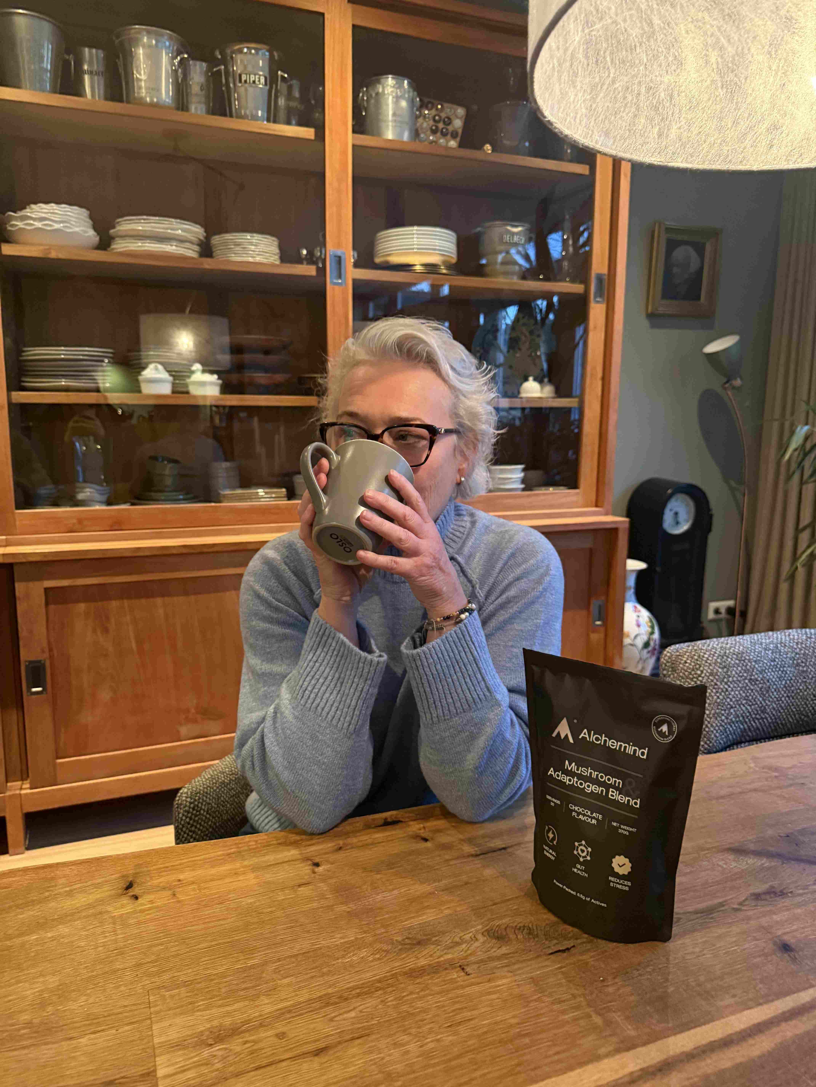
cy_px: 544
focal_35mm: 24
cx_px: 408
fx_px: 754
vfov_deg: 71.6
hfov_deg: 56.8
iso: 640
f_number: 1.78
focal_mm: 6.76
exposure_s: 1/33
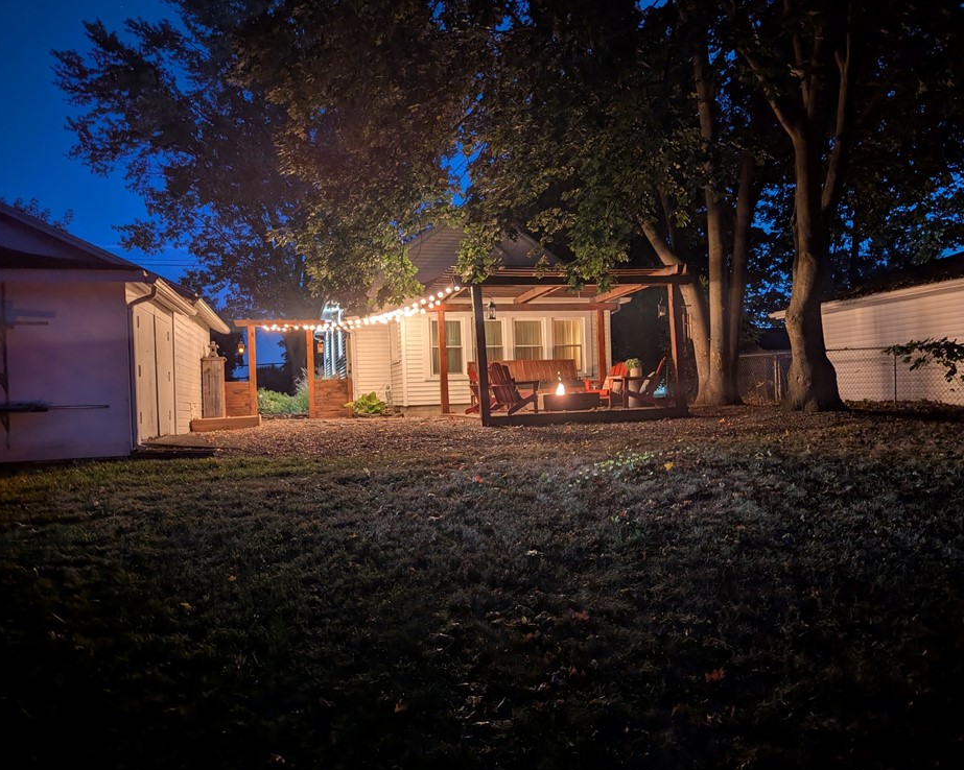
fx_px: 742
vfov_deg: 54.9
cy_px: 383
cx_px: 513
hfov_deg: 66.0
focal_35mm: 26
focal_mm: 6.81
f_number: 1.85
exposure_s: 1/17.1
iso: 791
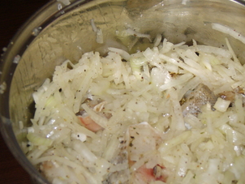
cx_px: 151
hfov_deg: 24.6
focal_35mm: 79
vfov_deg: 18.7
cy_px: 115
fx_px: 560
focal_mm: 11
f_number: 3.5
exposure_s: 1/45
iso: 100
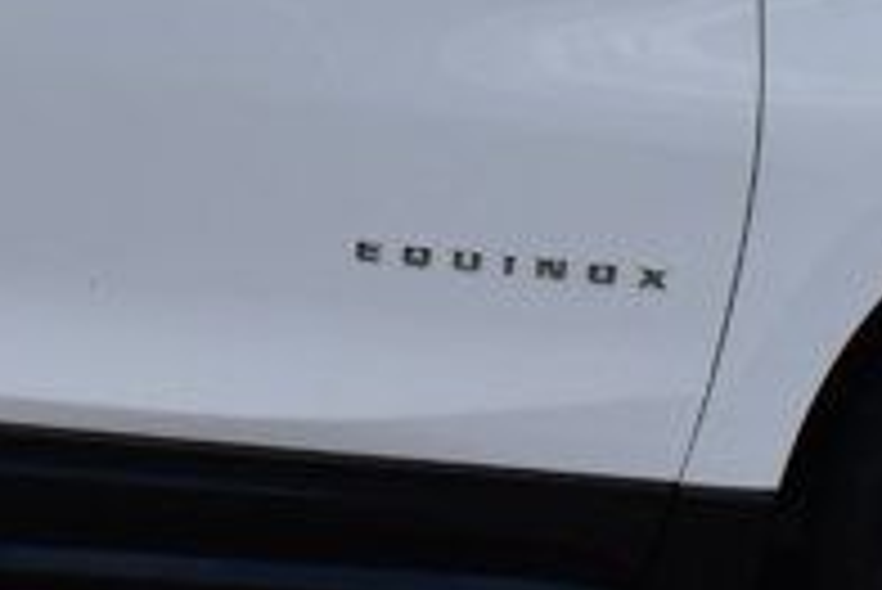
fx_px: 3457
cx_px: -306
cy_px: -248
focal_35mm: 141
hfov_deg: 13.9
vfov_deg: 9.5
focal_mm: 18
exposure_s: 1/500
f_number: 11
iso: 280
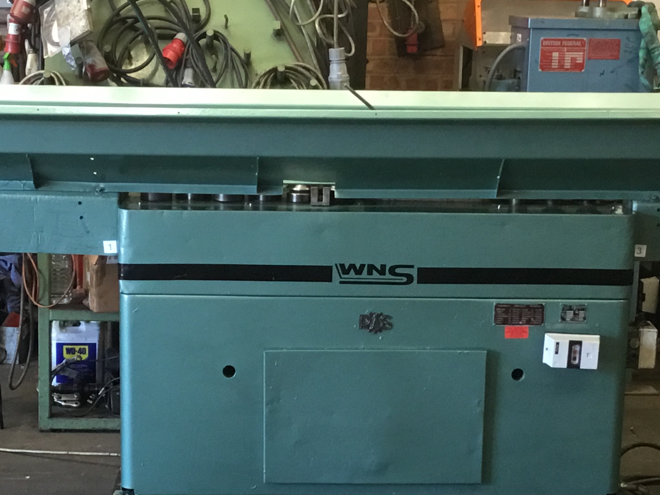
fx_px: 1545
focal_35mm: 81
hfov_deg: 24.1
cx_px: 302
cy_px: 337
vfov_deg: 18.2
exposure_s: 1/33
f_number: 2.4
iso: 160
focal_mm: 3.3
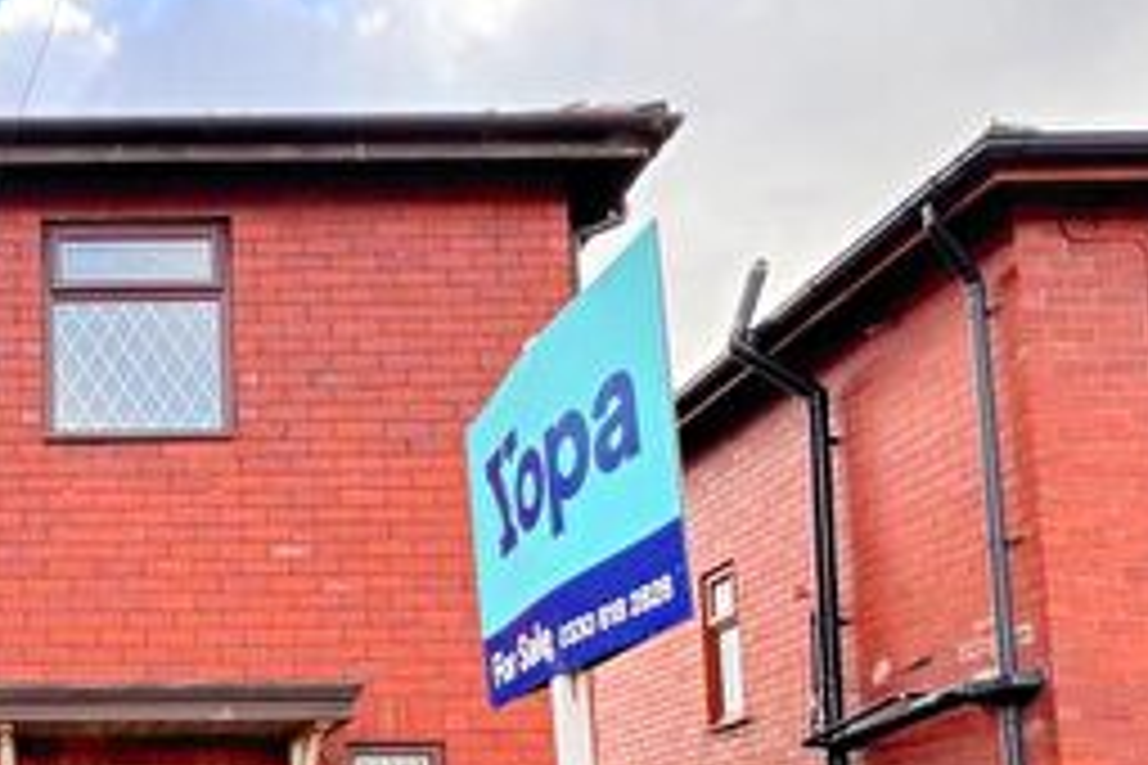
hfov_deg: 42.8
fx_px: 1275
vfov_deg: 30.7
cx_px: 41
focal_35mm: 40
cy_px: 785
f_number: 2.2
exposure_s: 1/159
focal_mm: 2.22
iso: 40
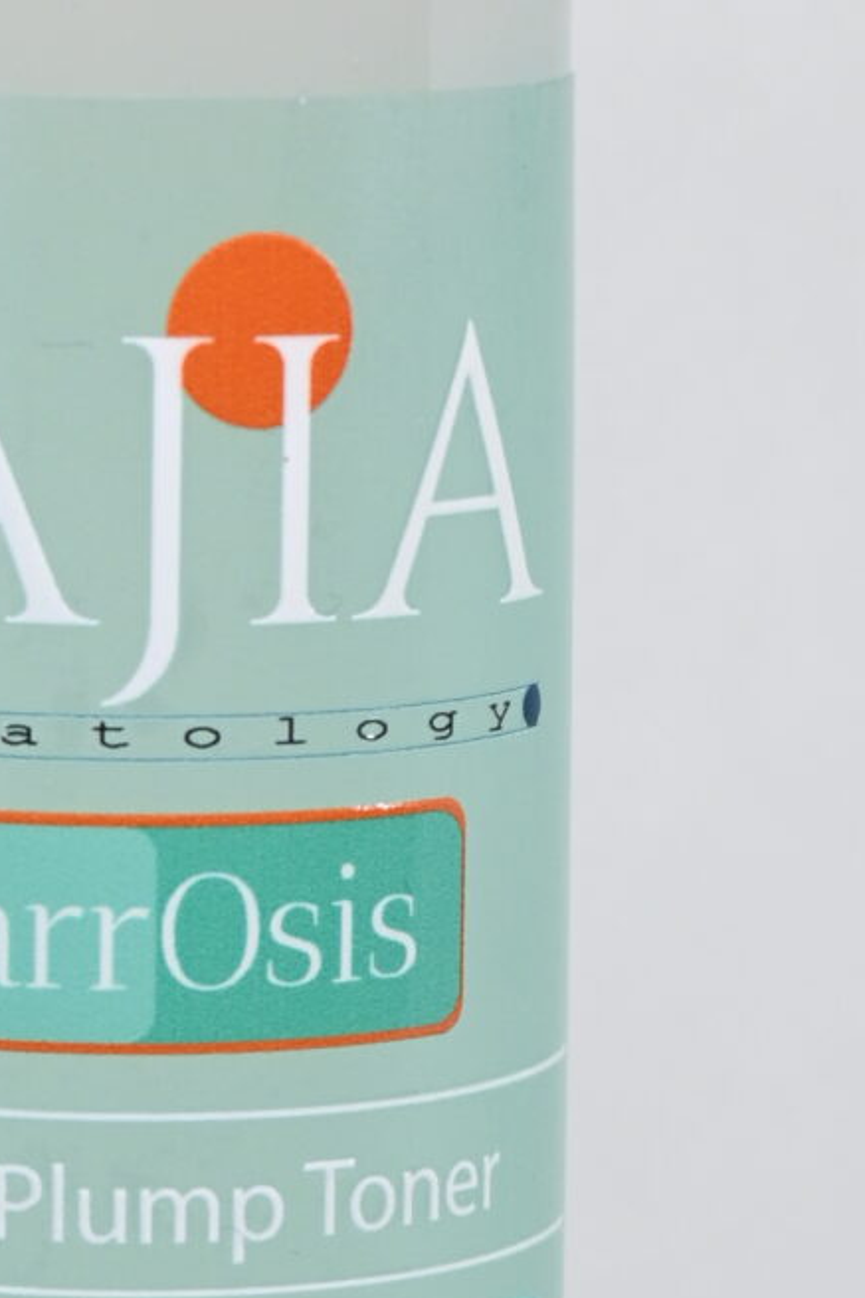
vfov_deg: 10.3
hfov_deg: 6.9
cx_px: 179
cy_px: 916
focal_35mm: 199
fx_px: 7176
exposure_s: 1/100
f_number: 5
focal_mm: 34
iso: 250
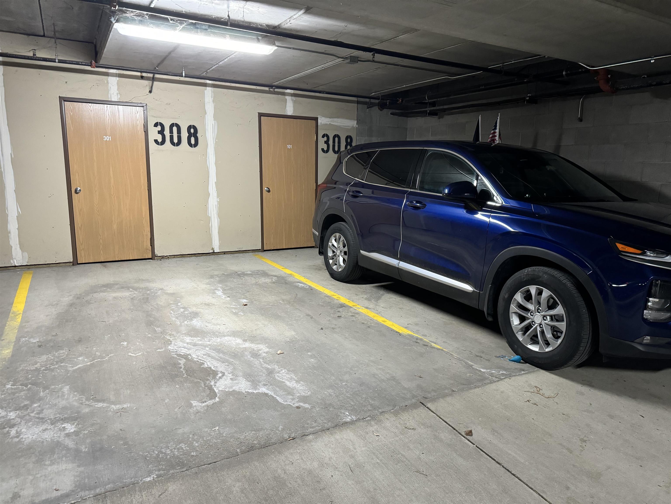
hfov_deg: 71.6
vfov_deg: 56.8
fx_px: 465
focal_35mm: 24
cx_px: 336
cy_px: 252
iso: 800
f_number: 1.78
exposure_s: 1/40
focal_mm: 6.86
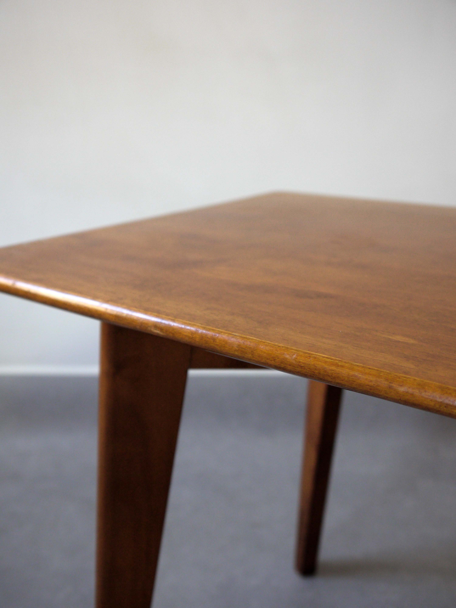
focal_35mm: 38
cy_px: 304
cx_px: 228
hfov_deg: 37.7
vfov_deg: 49.0
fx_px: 667
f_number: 4.1
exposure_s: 1/60
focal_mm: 19
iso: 320
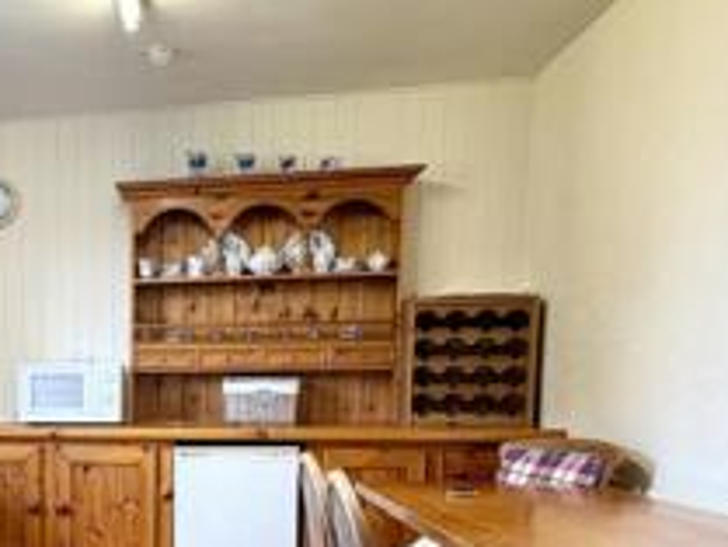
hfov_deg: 42.8
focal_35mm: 39
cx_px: 40
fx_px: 821
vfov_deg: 35.1
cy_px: 476
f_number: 2.2
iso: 160
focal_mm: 2.22
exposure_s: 1/100
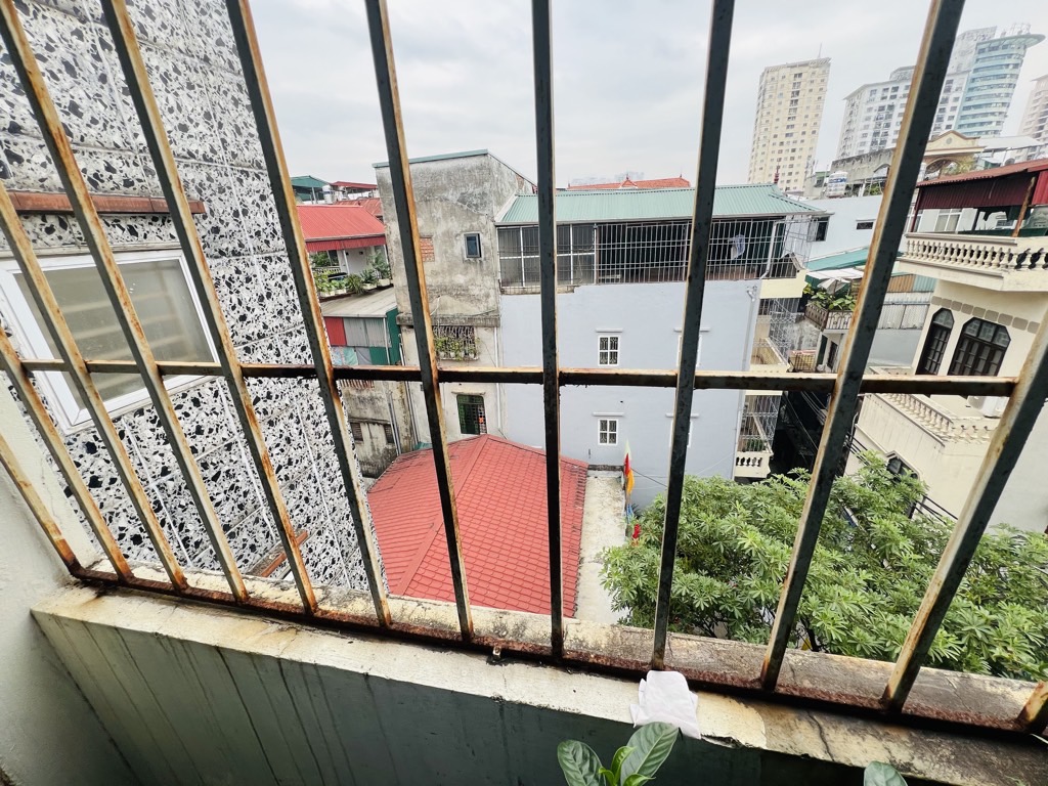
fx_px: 394
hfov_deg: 106.2
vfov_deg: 89.9
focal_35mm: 13
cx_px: 524
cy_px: 393
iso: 32
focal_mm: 1.57
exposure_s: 1/283
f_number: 1.8
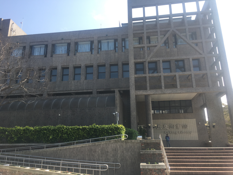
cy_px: 88
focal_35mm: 29
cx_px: 116
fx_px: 195
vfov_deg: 48.2
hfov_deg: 61.7
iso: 25
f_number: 2.2
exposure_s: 1/663
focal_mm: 4.15
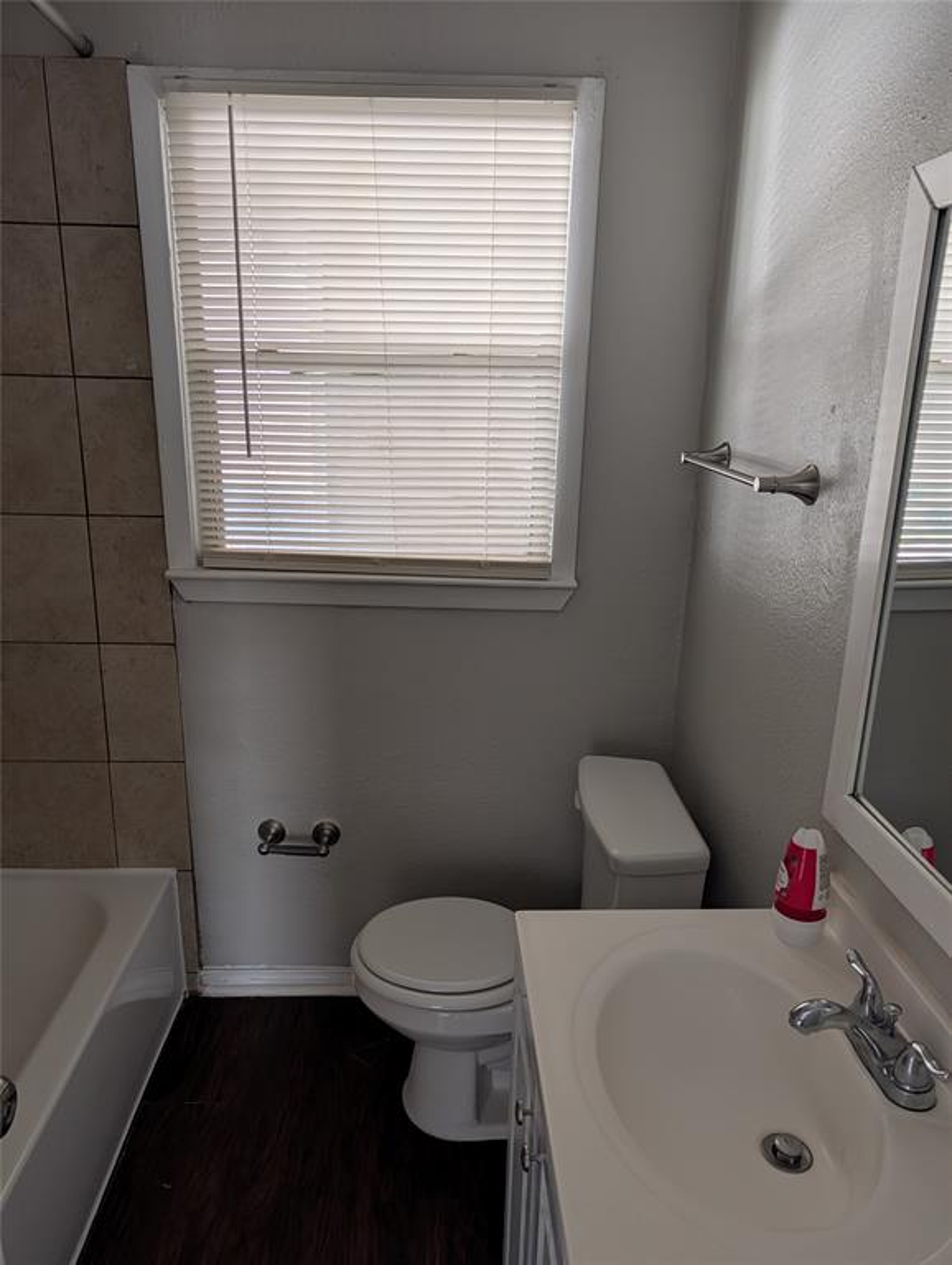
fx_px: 878
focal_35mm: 24
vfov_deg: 71.5
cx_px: 476
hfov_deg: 56.9
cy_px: 632
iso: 18
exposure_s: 1/35.2
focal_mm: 6.9
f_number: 1.68
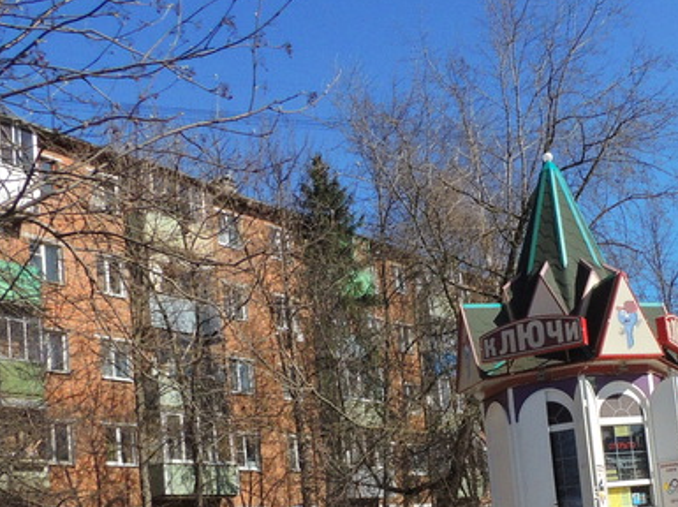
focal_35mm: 53
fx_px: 1037
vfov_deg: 26.9
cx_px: 465
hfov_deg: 35.8
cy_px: 409
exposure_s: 1/1250
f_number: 6.6
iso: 400
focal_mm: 4.3
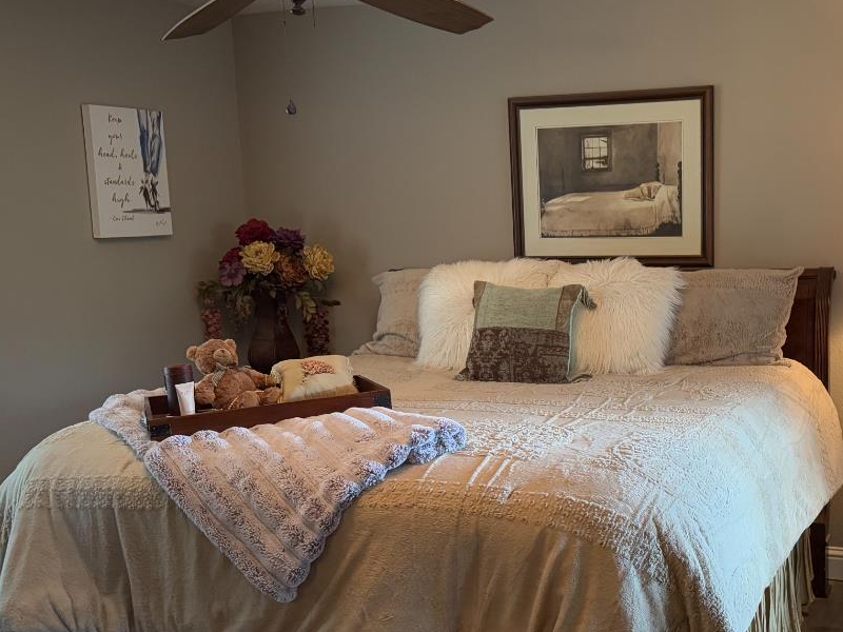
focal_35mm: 45
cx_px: 595
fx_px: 1096
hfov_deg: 41.2
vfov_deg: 32.1
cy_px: 377
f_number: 1.78
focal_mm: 6.76
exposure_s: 1/40
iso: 800
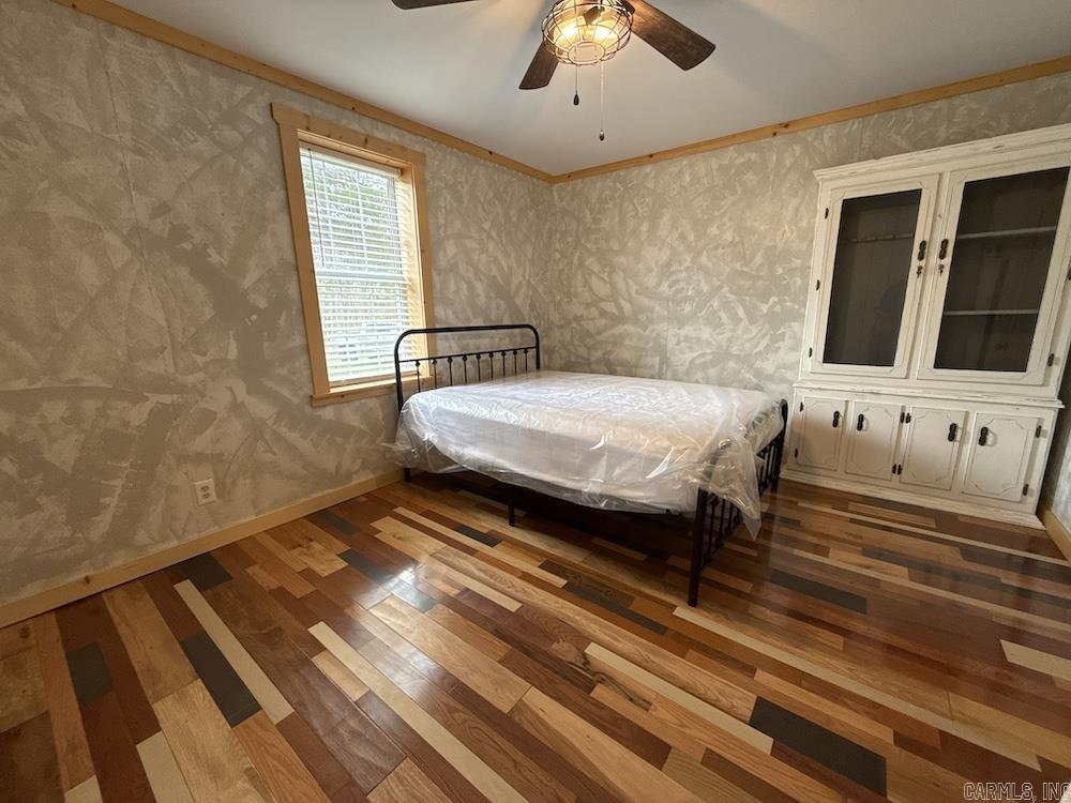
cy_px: 402
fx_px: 433
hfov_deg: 102.1
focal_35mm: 14
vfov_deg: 85.7
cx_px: 536
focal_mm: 2.22
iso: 200
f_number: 2.2
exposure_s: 1/99
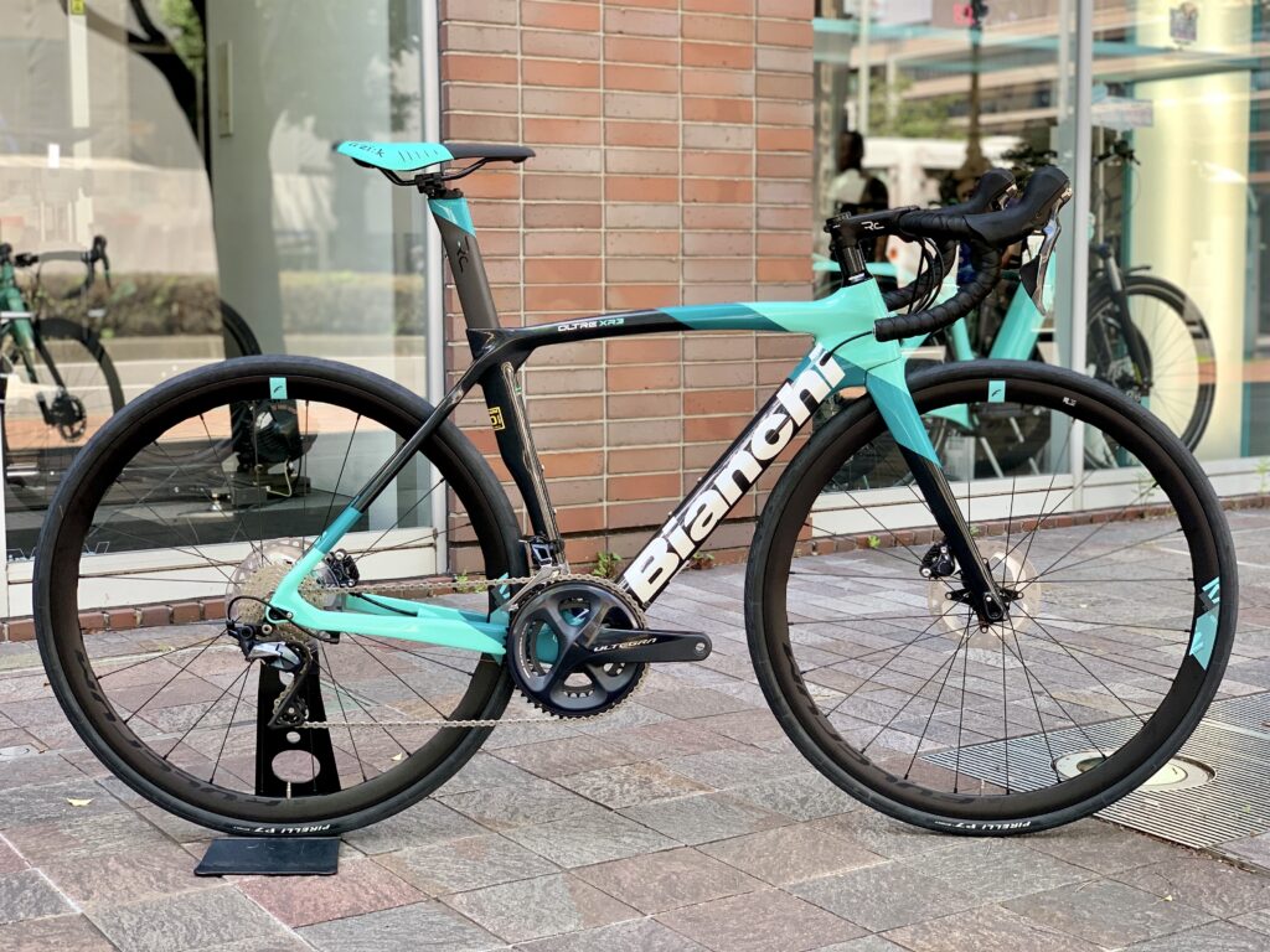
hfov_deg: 36.8
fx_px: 1908
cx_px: 635
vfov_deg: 28.0
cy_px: 476
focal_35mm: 52
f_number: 2.4
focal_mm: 6
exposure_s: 1/122
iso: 50
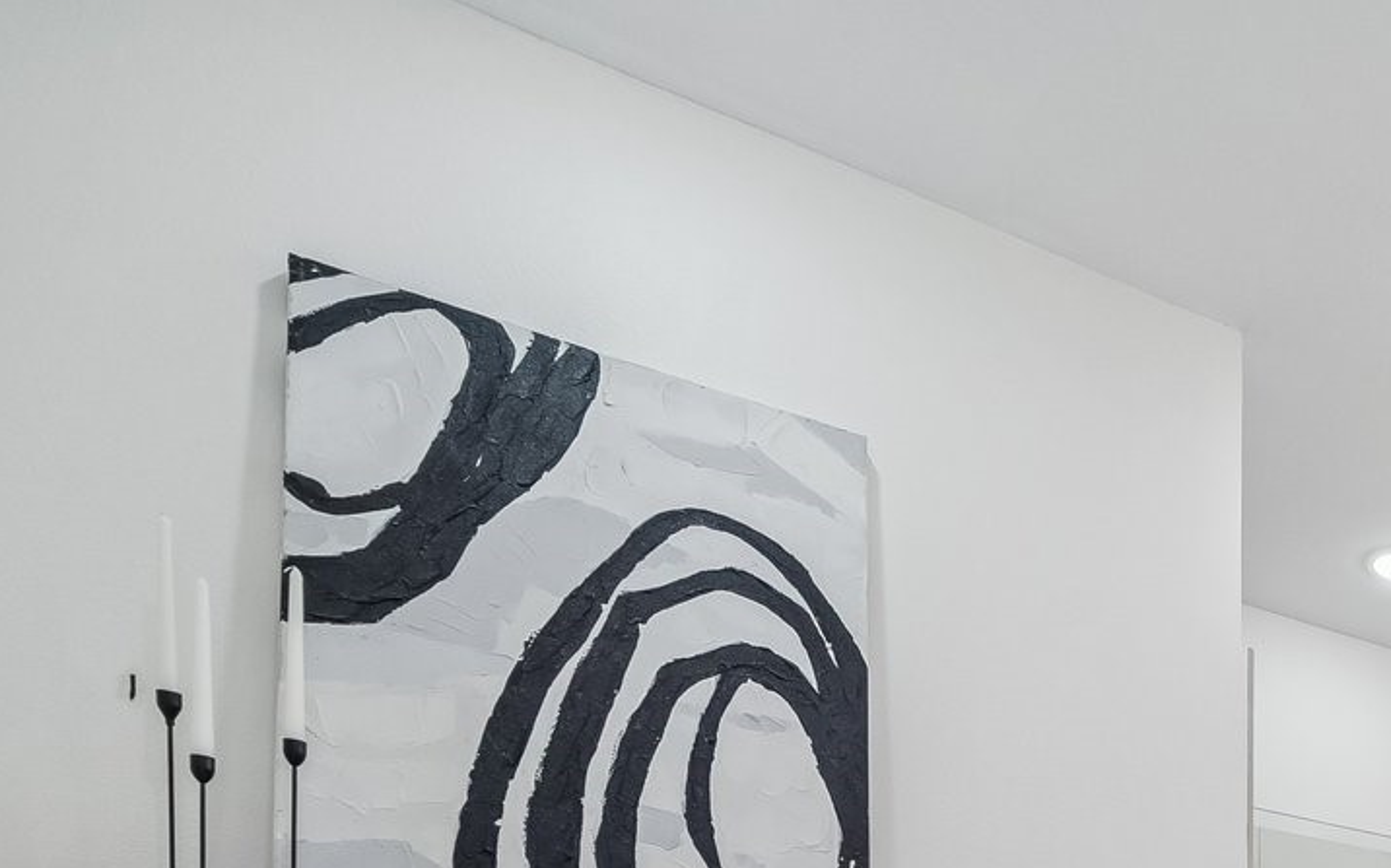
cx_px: 1578
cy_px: 1232
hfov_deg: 41.9
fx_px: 1326
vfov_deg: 27.5
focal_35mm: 35
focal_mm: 12
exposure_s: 1/60
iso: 640
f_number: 8
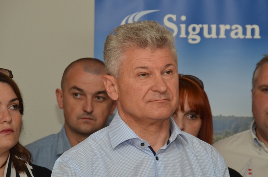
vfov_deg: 6.8
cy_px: 88
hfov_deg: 10.2
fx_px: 1504
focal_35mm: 202
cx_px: 134
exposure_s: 1/160
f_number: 9
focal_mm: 135
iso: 400
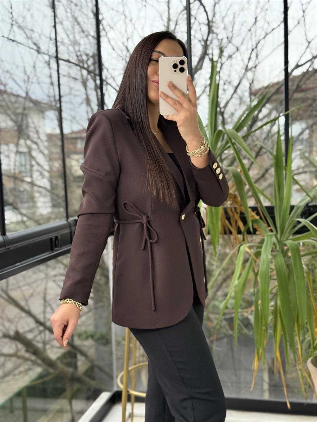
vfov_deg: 39.7
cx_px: 158
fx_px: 586
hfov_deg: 30.3
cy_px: 211
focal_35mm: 48
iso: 80
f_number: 1.78
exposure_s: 1/346
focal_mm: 6.76
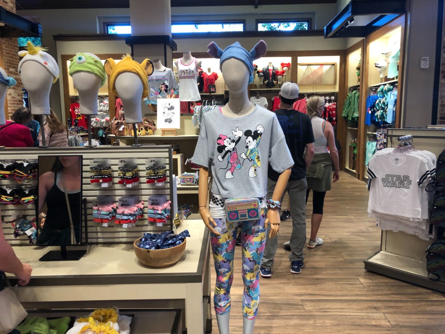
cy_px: 167
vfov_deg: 49.7
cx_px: 222
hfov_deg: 63.4
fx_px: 360
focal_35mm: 28
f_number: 1.8
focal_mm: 4
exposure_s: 1/30
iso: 32
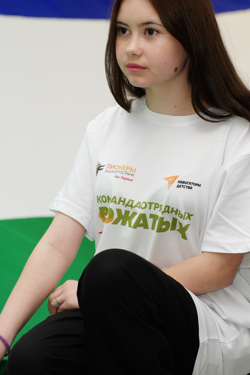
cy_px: 200
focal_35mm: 186
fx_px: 1937
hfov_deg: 7.4
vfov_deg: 11.1
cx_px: 81
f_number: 2.8
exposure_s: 1/160
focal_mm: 69
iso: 640
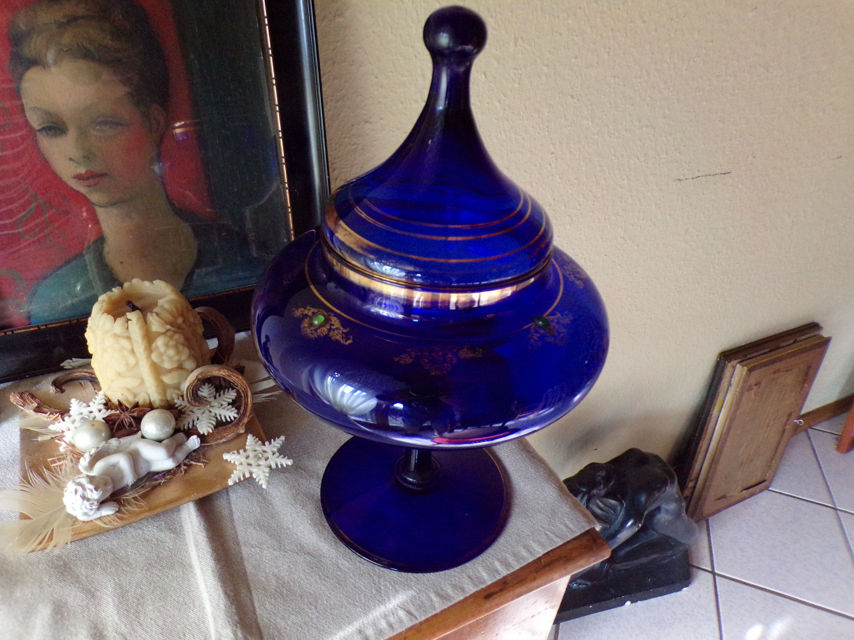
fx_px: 592
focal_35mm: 24
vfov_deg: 56.8
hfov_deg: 71.6
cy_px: 320
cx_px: 427
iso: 471
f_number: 3
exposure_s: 1/60
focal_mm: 4.3
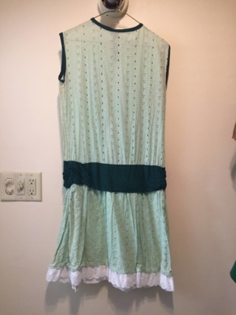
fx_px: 264
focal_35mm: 29
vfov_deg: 61.7
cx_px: 118
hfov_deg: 48.2
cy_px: 158
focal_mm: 4.15
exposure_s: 1/30
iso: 160
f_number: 2.2
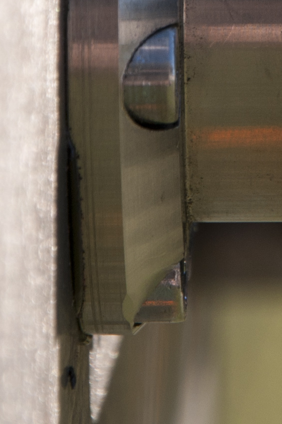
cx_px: 443
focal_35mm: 794
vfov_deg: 2.6
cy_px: -94
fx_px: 9350
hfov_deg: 1.7
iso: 200
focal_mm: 105
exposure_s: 1/400
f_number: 8
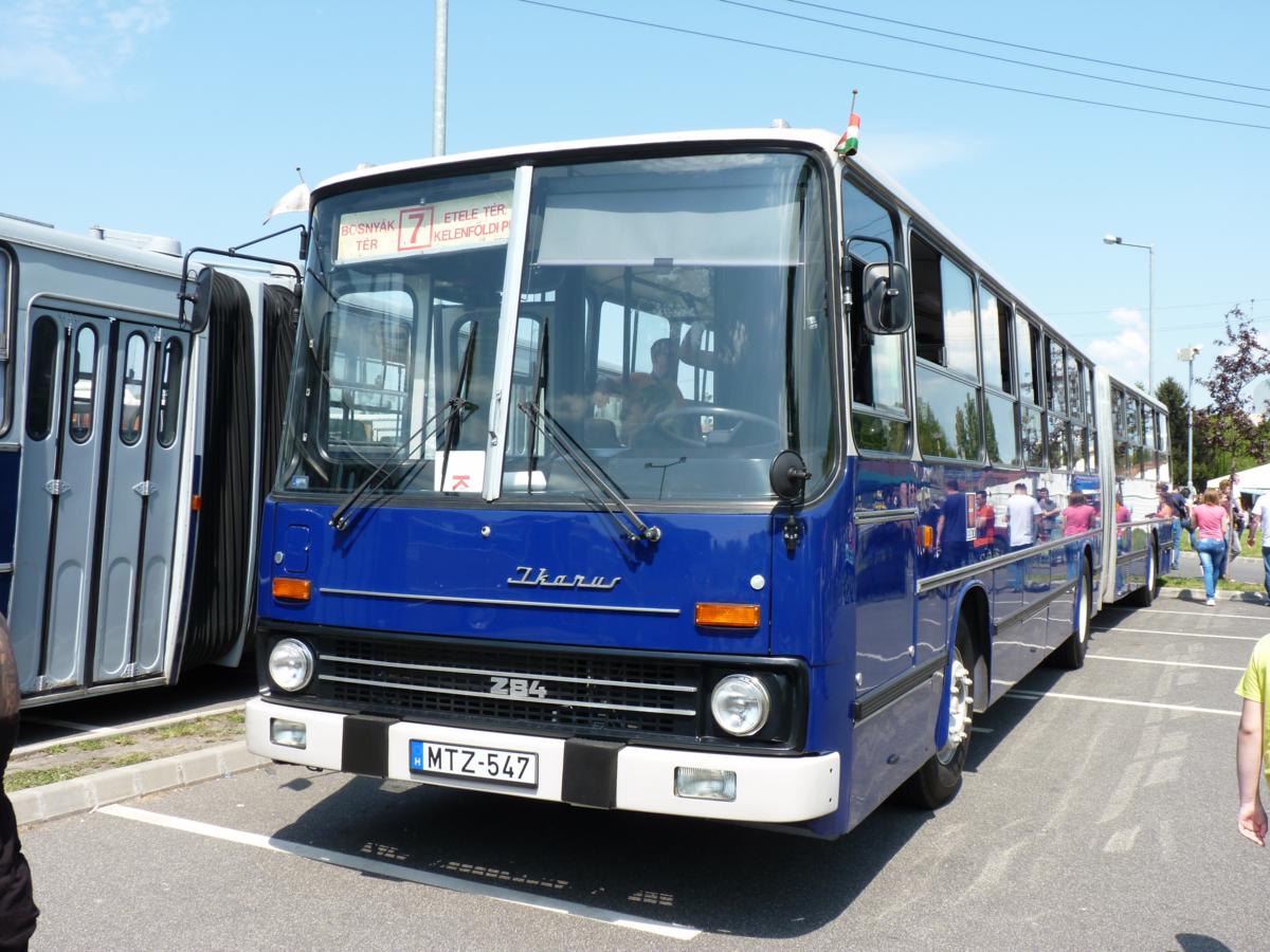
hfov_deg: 51.4
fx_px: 1321
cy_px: 476
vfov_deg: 39.7
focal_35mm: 36
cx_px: 635
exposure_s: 1/320
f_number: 4.5
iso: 80
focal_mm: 6.4
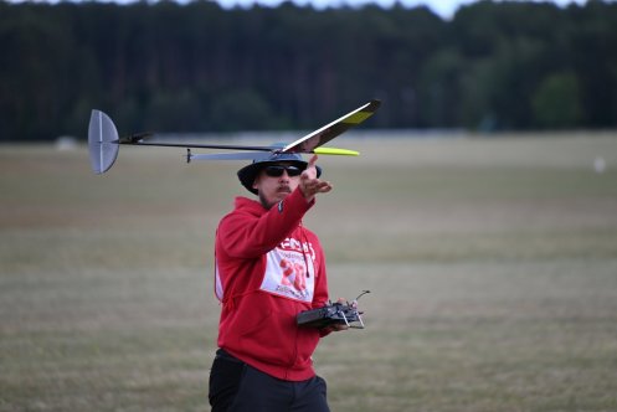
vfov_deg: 3.4
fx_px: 6859
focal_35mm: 400
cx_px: 308
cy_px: 206
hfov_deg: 5.2
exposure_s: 1/320
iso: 320
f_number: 6.3
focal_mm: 400
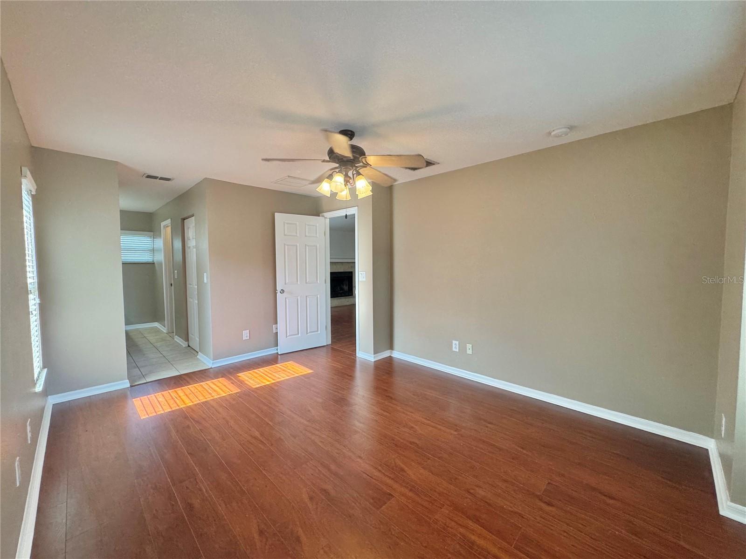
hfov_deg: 102.1
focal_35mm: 14
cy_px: 280
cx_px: 373
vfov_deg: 85.7
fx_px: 302
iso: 200
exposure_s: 1/120
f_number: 2.2
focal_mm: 2.22
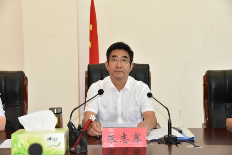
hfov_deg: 30.5
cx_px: 116
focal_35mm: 66
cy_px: 78
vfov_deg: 20.6
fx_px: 425
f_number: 6.3
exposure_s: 1/80
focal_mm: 66
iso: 5000
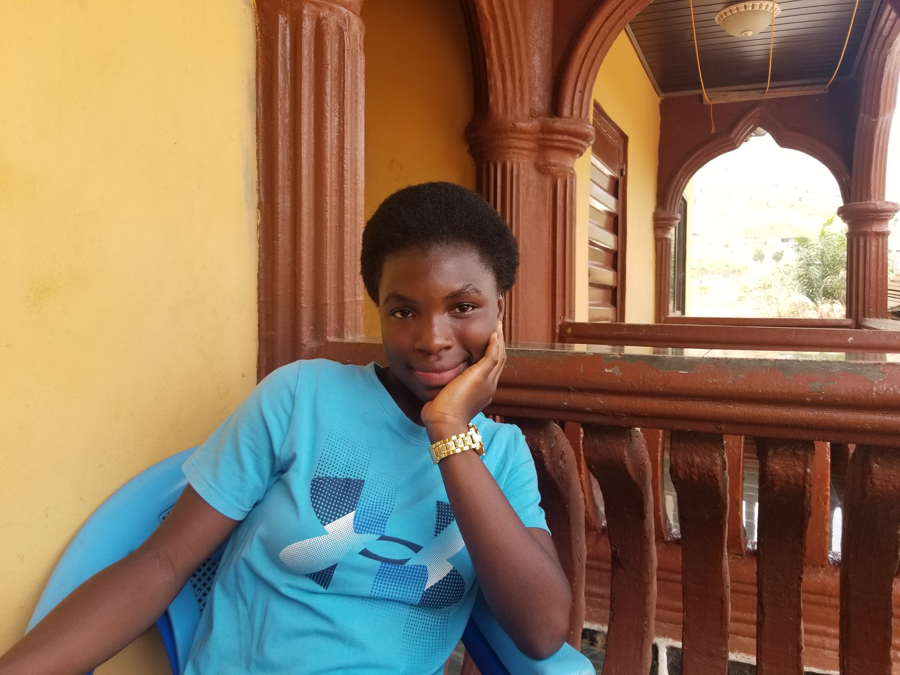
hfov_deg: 67.3
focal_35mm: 26
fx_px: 676
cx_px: 450
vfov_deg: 53.1
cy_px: 338
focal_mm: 4.25
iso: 50
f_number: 1.7
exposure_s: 1/262
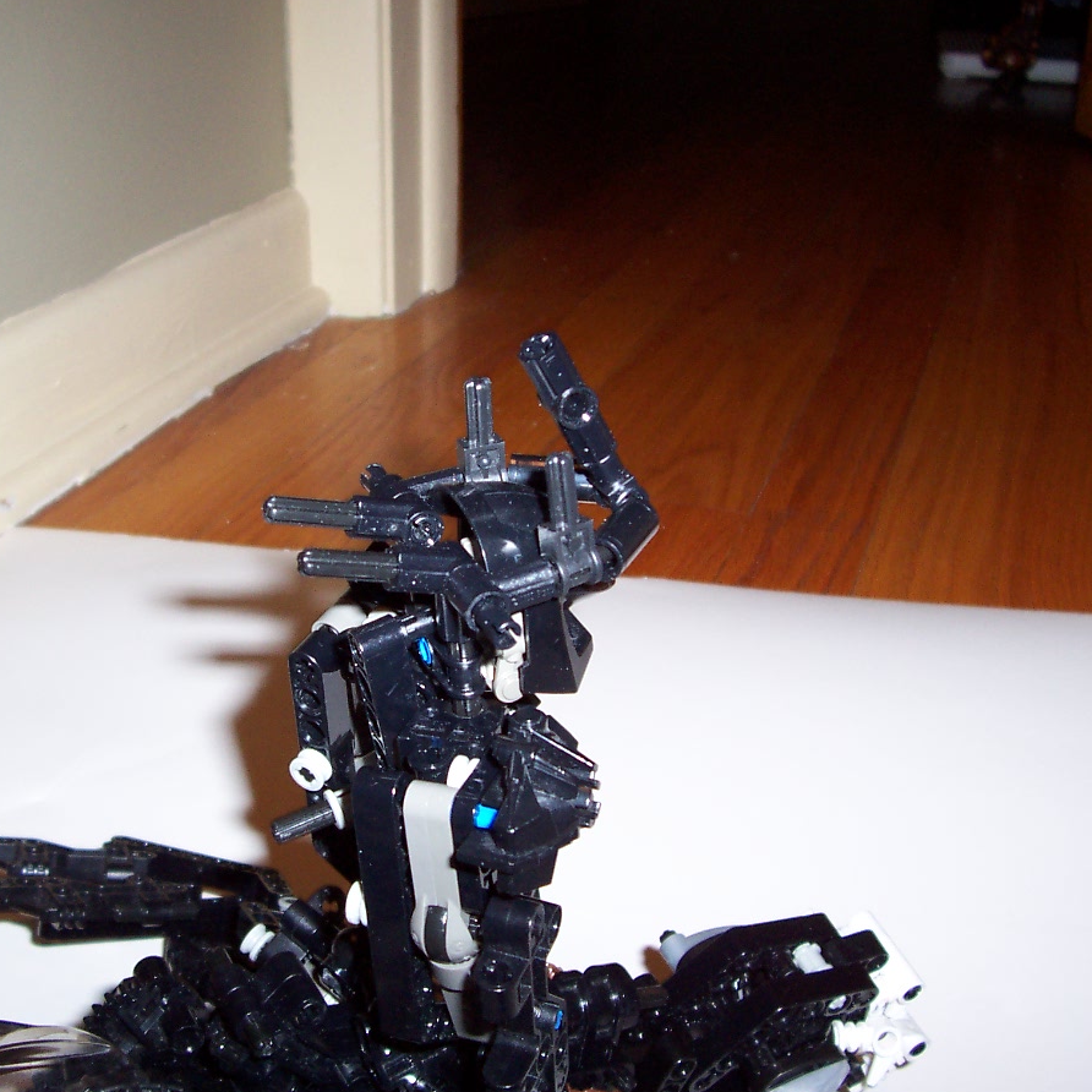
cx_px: 466
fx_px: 1570
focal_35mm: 44
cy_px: 545
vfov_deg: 38.3
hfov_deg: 38.3
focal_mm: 5.6
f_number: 2.8
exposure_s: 1/60
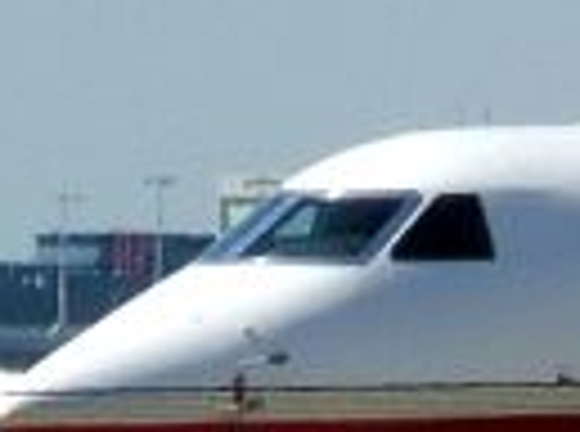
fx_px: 33150
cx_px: 1785
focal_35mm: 1984
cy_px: -108
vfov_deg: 0.7
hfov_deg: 1.0
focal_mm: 44.4
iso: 100
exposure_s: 1/500
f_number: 7.1
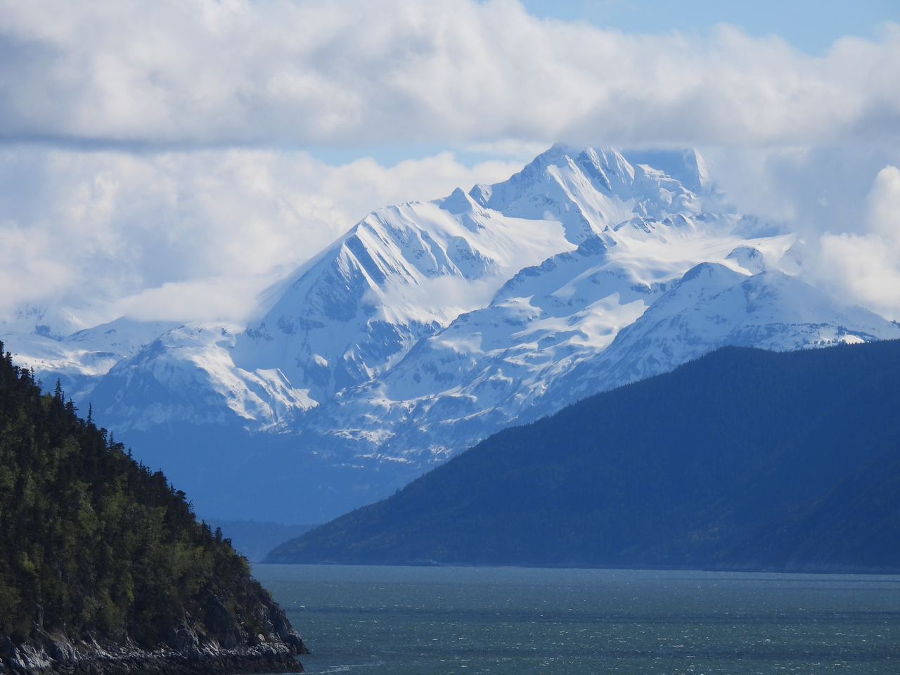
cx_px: 450
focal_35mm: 380
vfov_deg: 3.9
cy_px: 338
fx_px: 9880
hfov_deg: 5.2
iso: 100
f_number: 5
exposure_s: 1/1250
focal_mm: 67.8
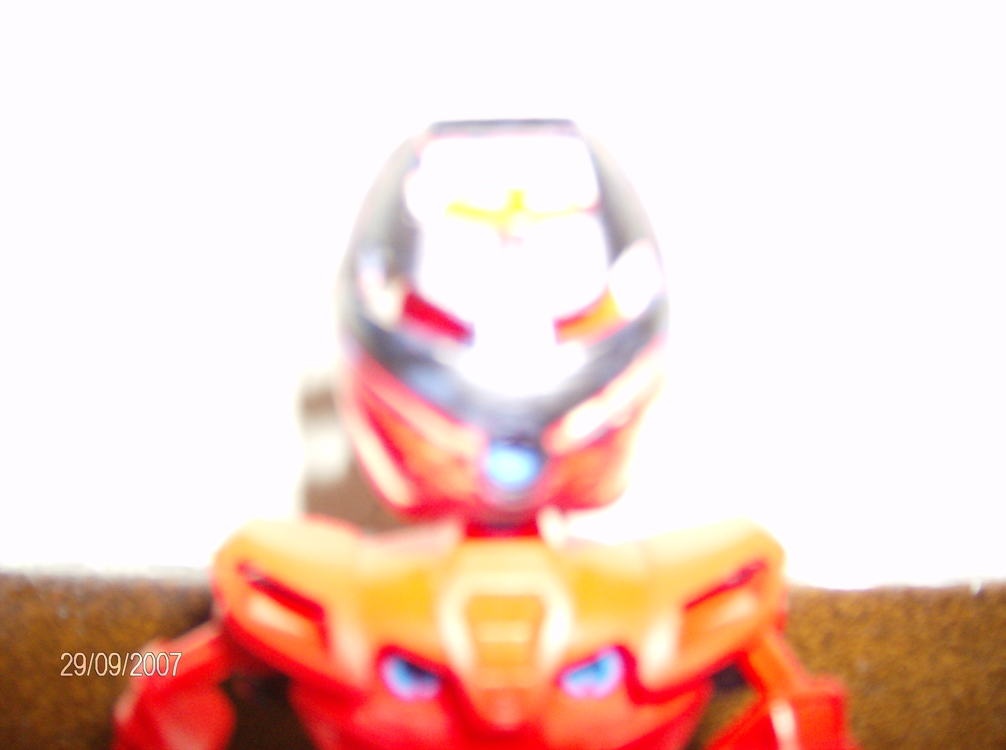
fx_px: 1044
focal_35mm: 36
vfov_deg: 39.5
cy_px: 375
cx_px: 503
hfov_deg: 51.5
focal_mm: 6
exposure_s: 1/60
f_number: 2.8
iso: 200
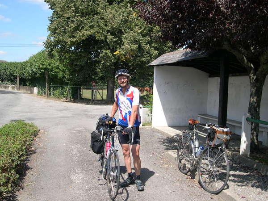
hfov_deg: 49.0
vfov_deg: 37.7
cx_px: 134
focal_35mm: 38
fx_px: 294
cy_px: 100
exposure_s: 1/123
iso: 100
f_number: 7.6
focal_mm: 8
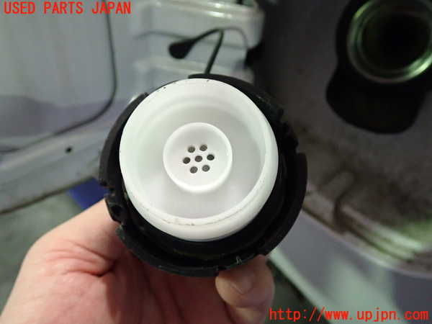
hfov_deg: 60.0
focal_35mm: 30
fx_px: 374
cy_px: 162
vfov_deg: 46.8
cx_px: 216
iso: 640
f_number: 2.3
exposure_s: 1/60
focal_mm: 5.4
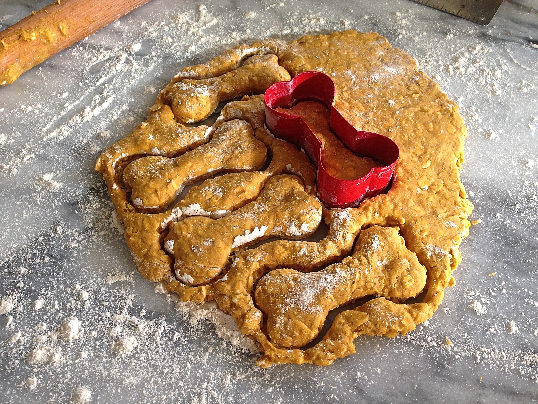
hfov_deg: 55.4
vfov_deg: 42.9
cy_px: 202
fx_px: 513
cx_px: 269
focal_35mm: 33
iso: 50
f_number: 2.4
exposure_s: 1/20
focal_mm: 4.12
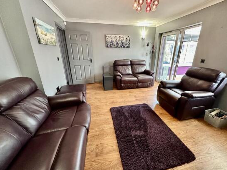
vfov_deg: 81.7
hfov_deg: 98.0
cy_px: 85
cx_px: 121
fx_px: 98
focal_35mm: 15
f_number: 2.2
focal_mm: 2.22
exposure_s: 1/50
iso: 500
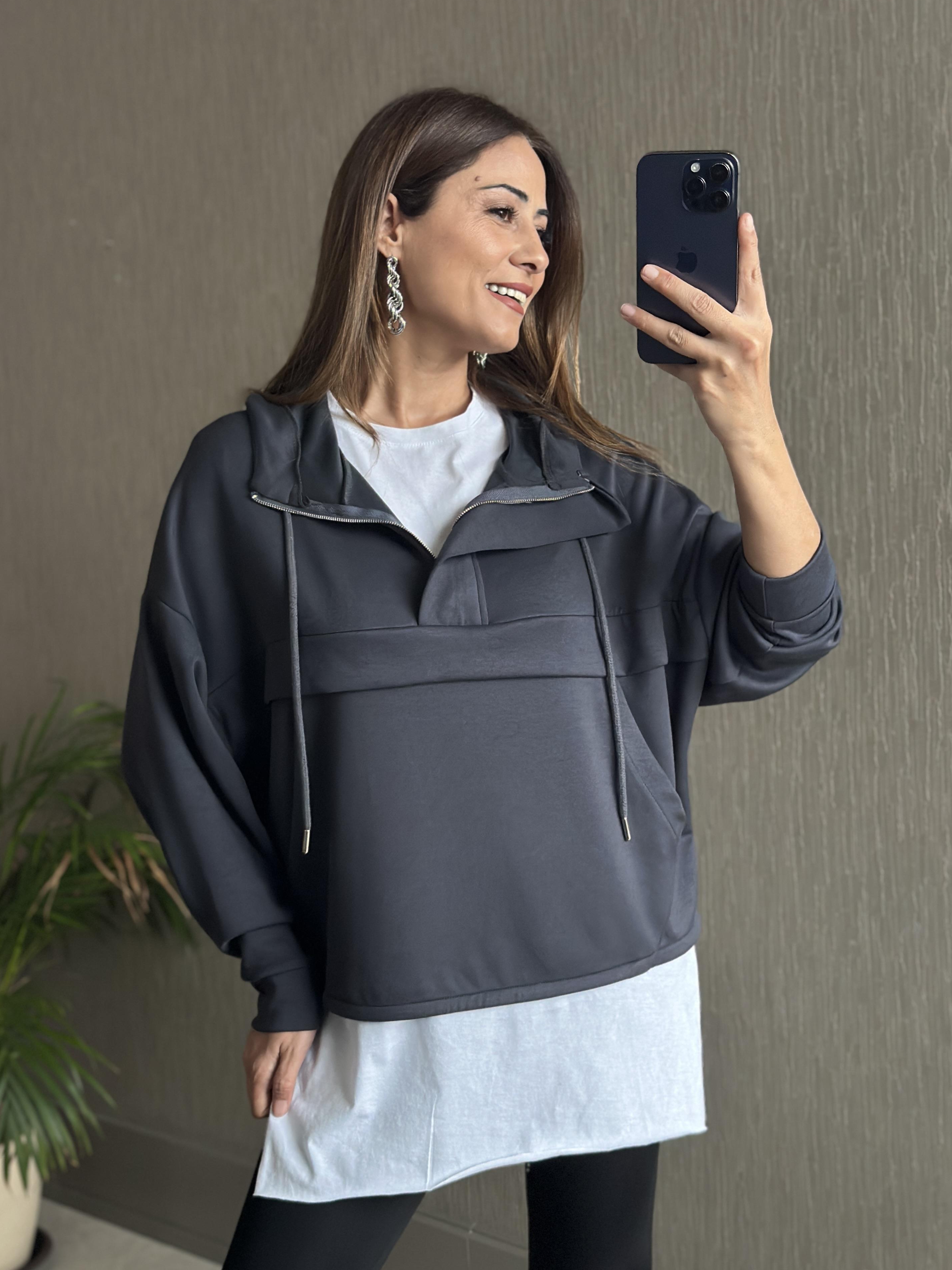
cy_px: 670
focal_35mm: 51
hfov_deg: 28.6
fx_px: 1870
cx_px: 467
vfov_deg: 37.5
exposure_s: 1/56
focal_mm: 6.86
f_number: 1.78
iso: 400
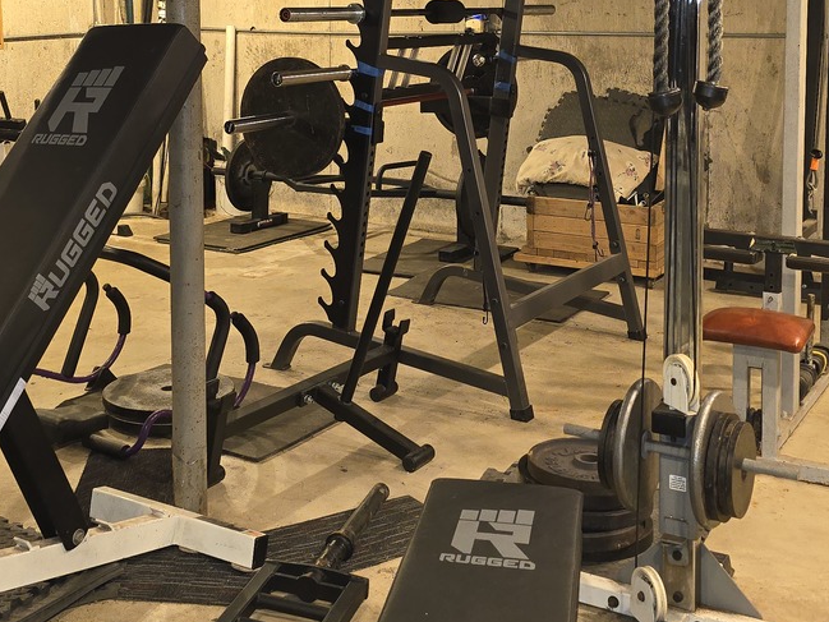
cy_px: 84
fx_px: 1222
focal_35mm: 51
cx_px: 409
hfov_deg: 37.5
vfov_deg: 27.7
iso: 160
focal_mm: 6.3
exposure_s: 1/20
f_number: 1.7
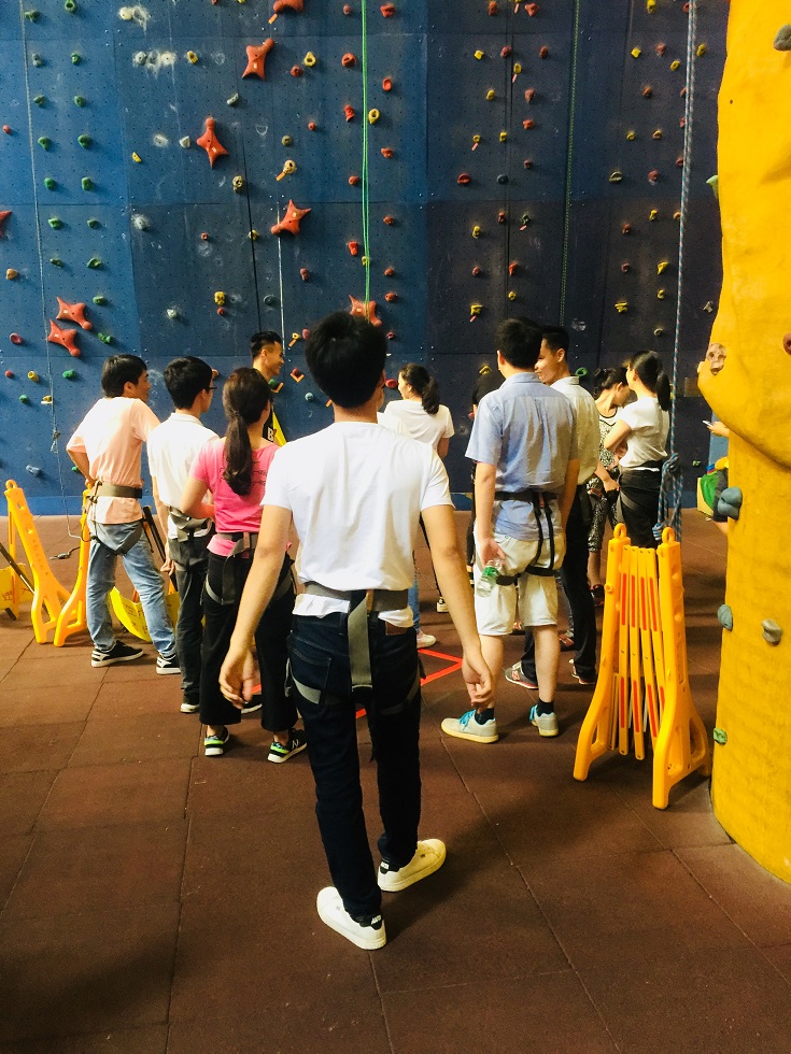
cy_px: 527
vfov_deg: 61.7
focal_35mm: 29
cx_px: 396
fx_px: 884
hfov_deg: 48.2
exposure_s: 1/10
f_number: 2.2
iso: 100
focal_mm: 4.15
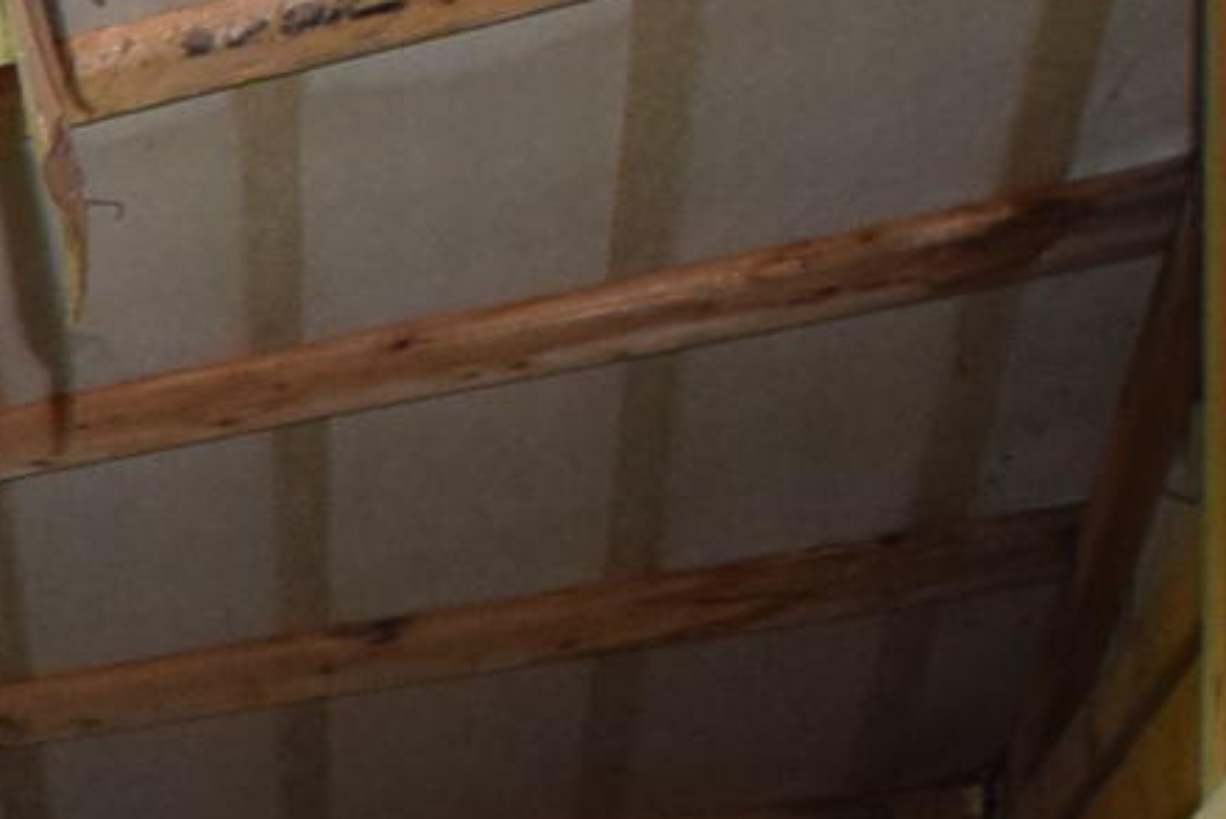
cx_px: -2449
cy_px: 2056
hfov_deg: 11.4
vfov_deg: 11.0
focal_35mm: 102
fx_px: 3476
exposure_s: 1/125
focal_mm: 10
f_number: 5.6
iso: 800
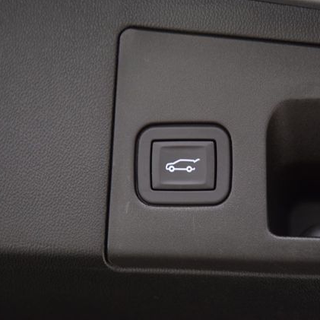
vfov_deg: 17.9
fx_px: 1014
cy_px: 160
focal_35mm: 97
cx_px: 186
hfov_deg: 17.9
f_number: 2.8
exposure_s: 1/30
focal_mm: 50
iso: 1600
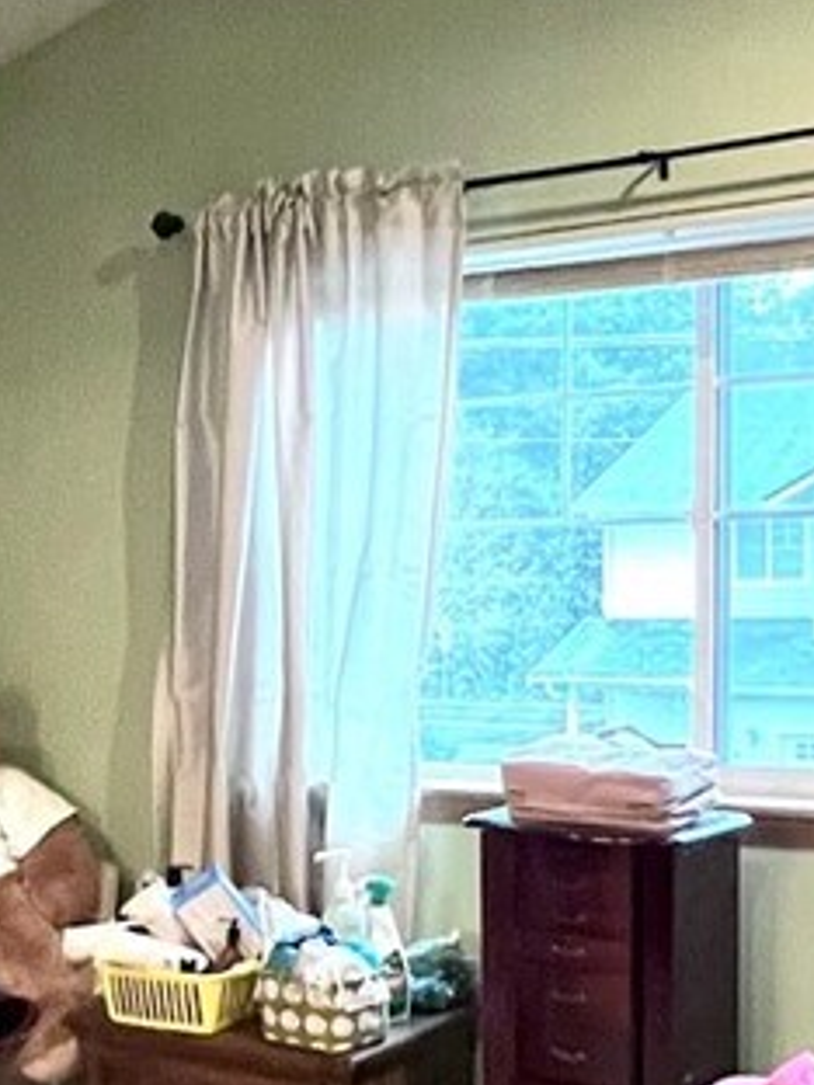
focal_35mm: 60
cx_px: 310
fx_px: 1881
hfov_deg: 24.4
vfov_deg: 31.7
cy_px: 786
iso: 500
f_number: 1.8
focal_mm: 1.57
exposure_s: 1/60
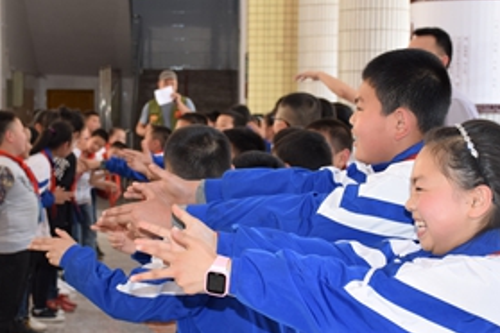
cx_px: 170
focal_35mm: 102
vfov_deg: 13.4
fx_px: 1417
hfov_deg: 20.0
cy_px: 209
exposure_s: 1/125
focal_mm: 38
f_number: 5.6
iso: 400
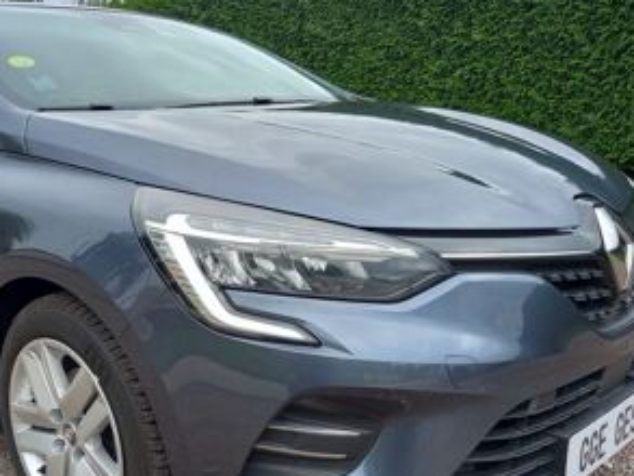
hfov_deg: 44.8
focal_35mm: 41
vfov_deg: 34.8
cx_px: 190
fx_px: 751
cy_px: 322
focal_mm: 4.6
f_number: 2
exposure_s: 1/149
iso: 25
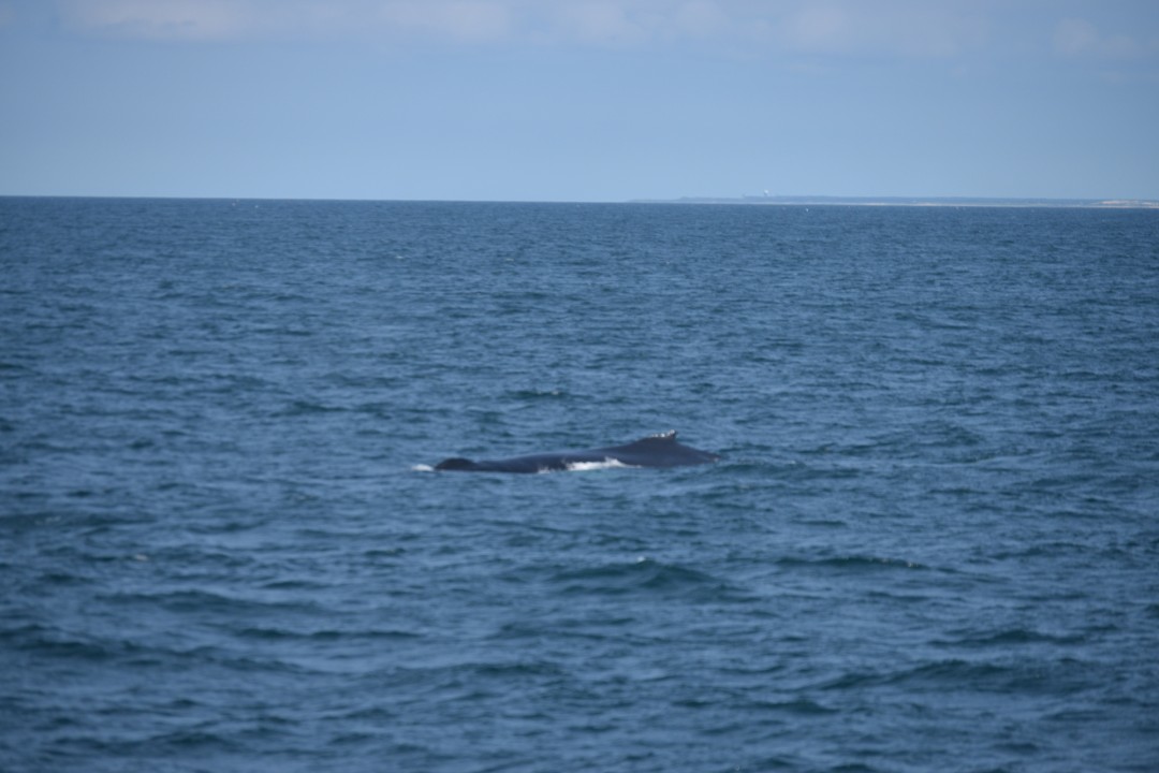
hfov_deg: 8.9
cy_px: 386
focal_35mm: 232
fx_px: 7485
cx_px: 580
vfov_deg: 5.9
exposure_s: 1/1600
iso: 200
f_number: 5.6
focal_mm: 155
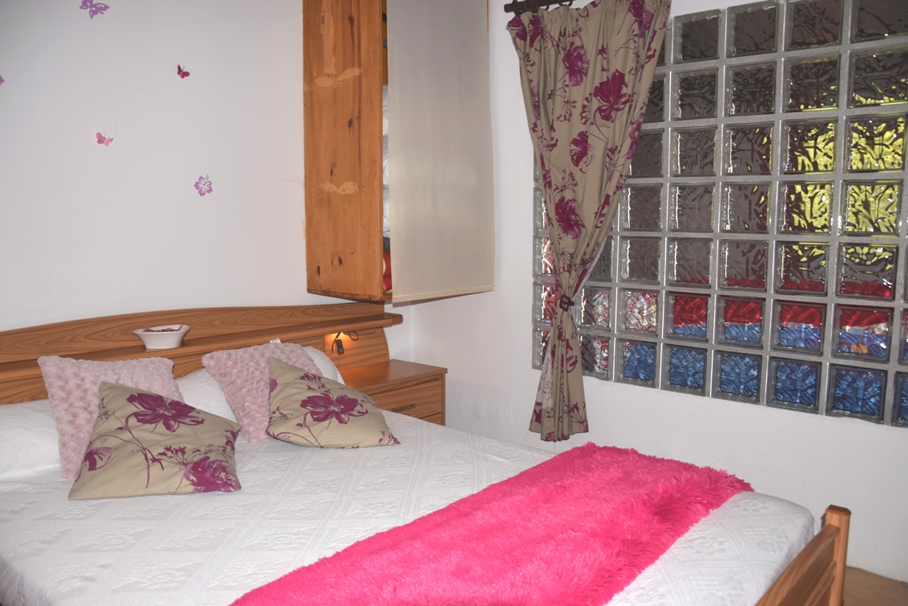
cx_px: 454
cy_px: 303
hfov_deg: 67.4
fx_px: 681
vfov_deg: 47.9
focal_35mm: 27
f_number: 3.5
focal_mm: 18
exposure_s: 1/200
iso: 100
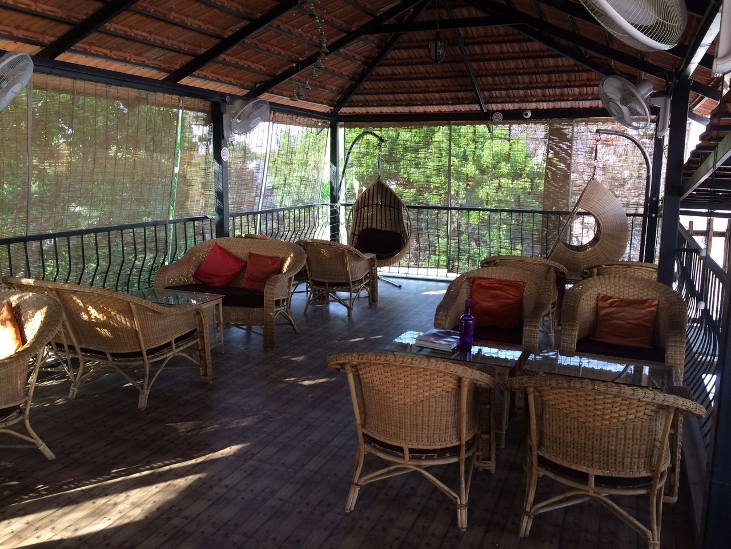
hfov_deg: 61.7
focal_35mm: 29
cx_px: 366
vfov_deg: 48.2
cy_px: 274
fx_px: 612
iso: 40
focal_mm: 4.15
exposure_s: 1/40
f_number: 2.2
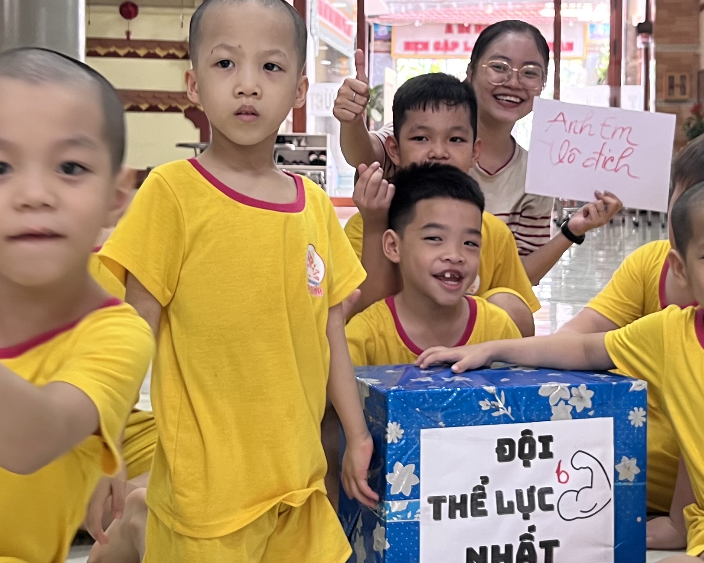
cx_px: 394
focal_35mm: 63
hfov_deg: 30.0
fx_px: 1313
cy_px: 163
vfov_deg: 24.0
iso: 80
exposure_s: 1/50
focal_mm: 5.7
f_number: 1.5
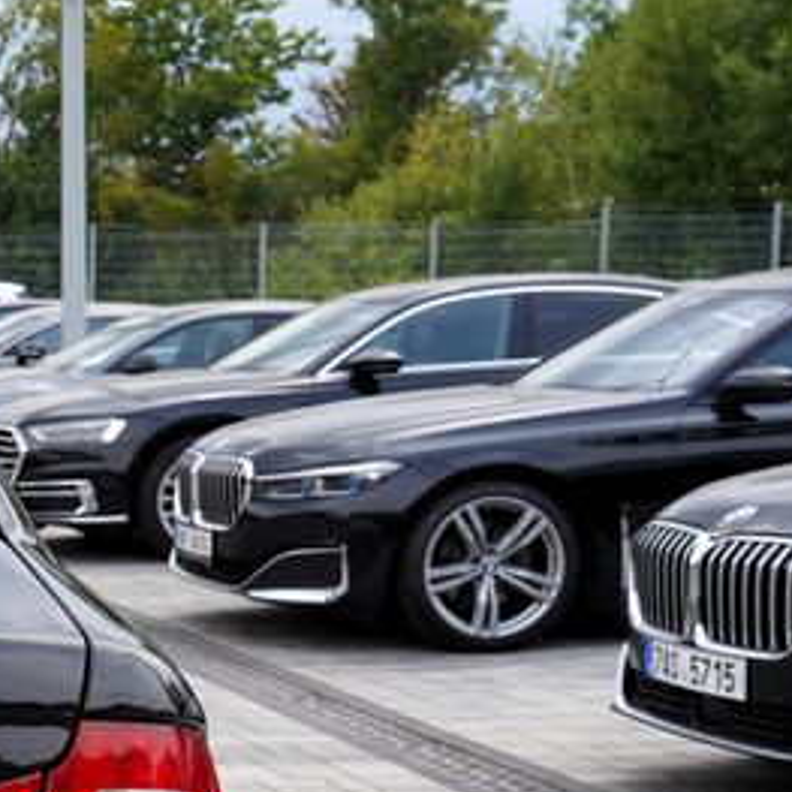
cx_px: -614
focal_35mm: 96
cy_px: 733
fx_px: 2485
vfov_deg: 17.8
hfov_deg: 15.6
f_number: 6.3
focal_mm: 29
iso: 100
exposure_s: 1/160
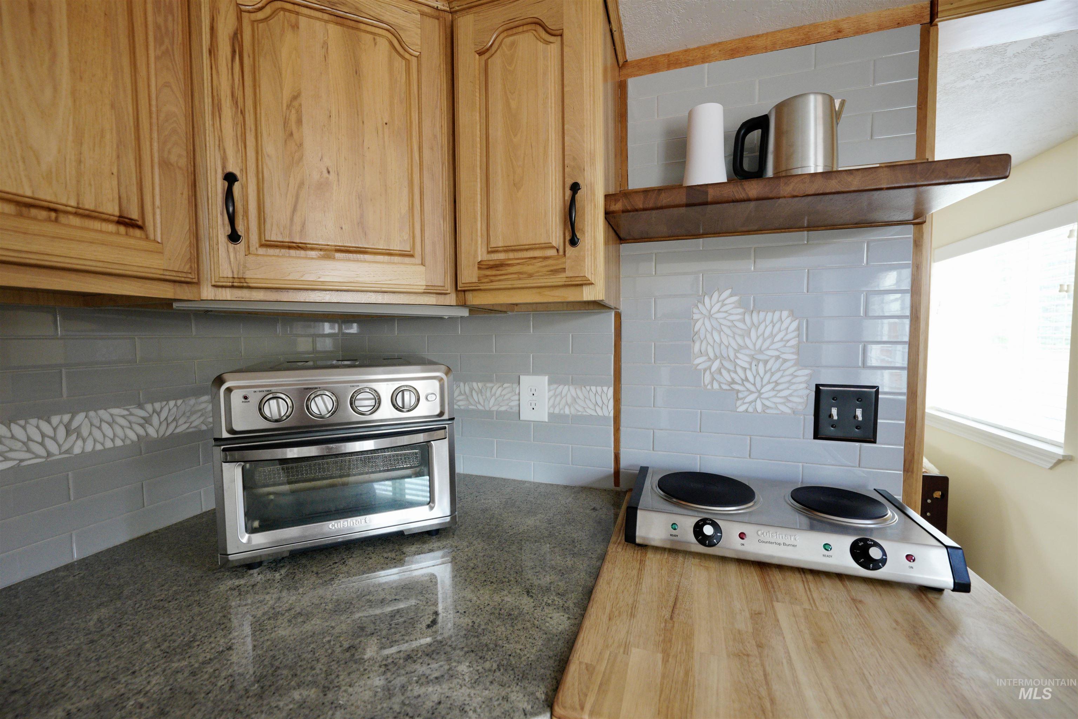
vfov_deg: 81.2
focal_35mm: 14
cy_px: 360
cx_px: 539
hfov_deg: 104.3
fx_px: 419
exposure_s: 1/30
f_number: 5.6
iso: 1600
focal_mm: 14
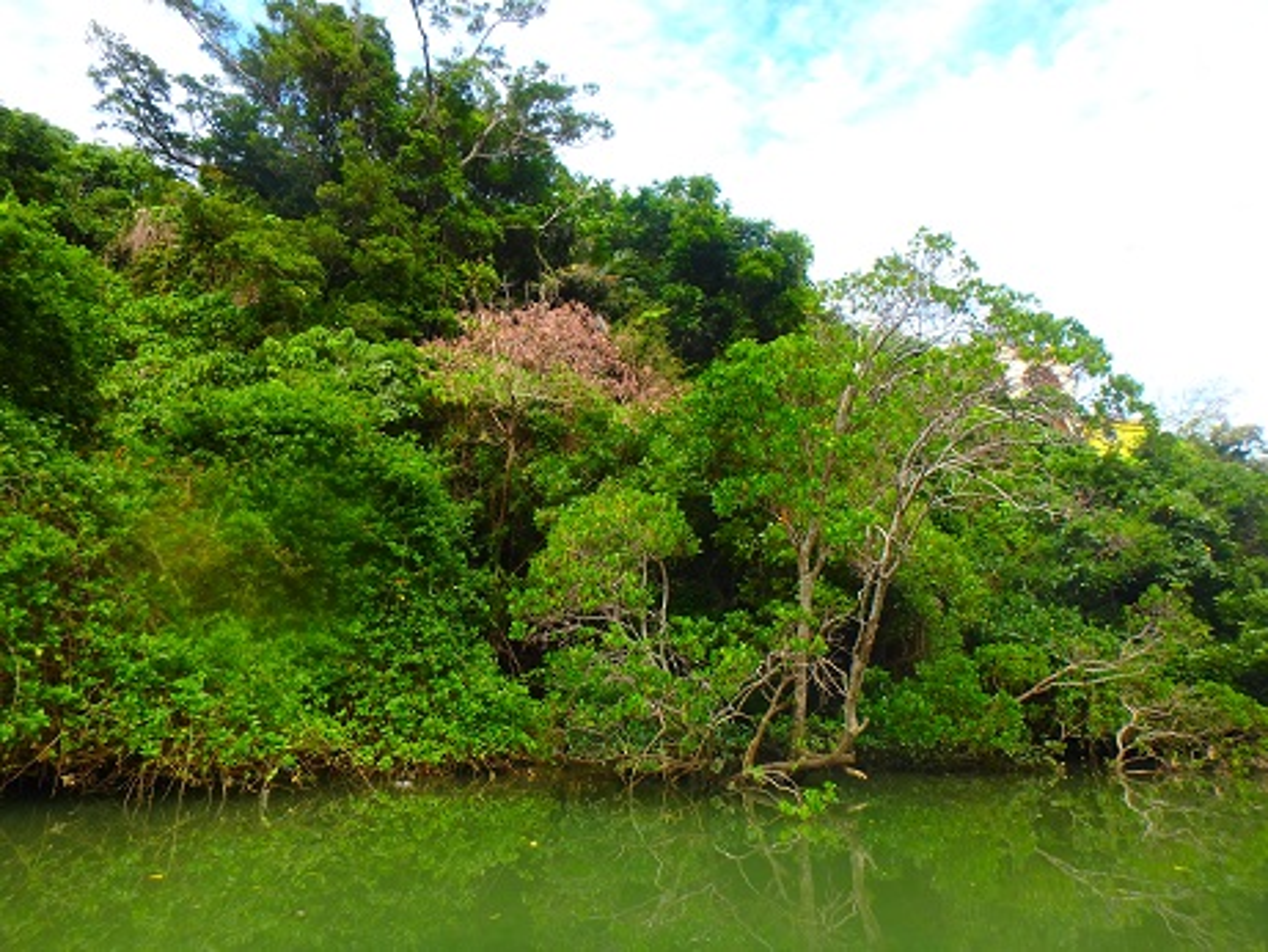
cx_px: 634
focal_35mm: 21
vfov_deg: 63.5
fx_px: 769
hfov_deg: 79.0
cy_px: 476
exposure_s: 1/320
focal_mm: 3.7
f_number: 3.5
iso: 125
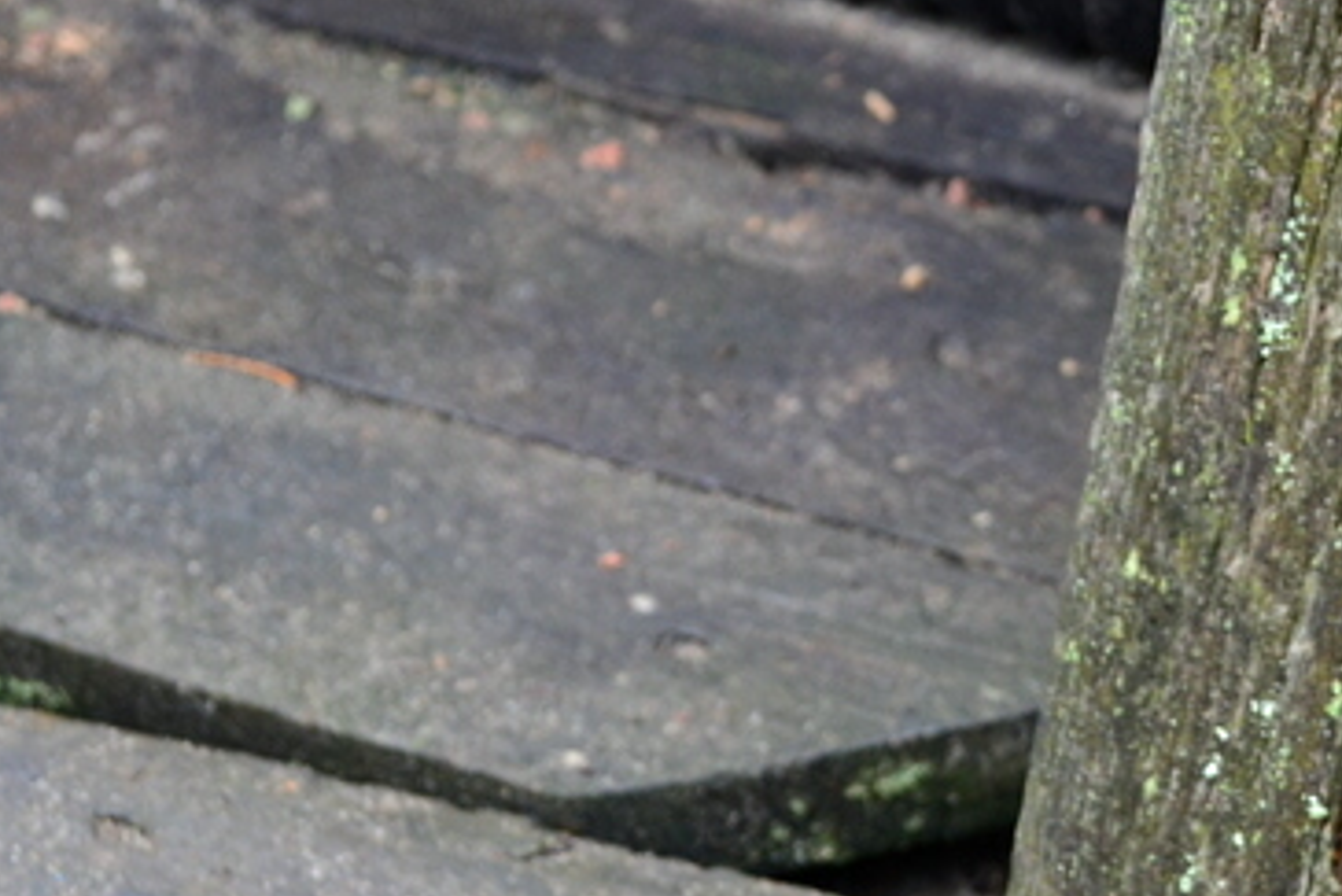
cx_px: 1195
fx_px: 3692
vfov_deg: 13.6
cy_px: -22
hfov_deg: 20.2
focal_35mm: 99
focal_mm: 30
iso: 800
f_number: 6.3
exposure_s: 1/60
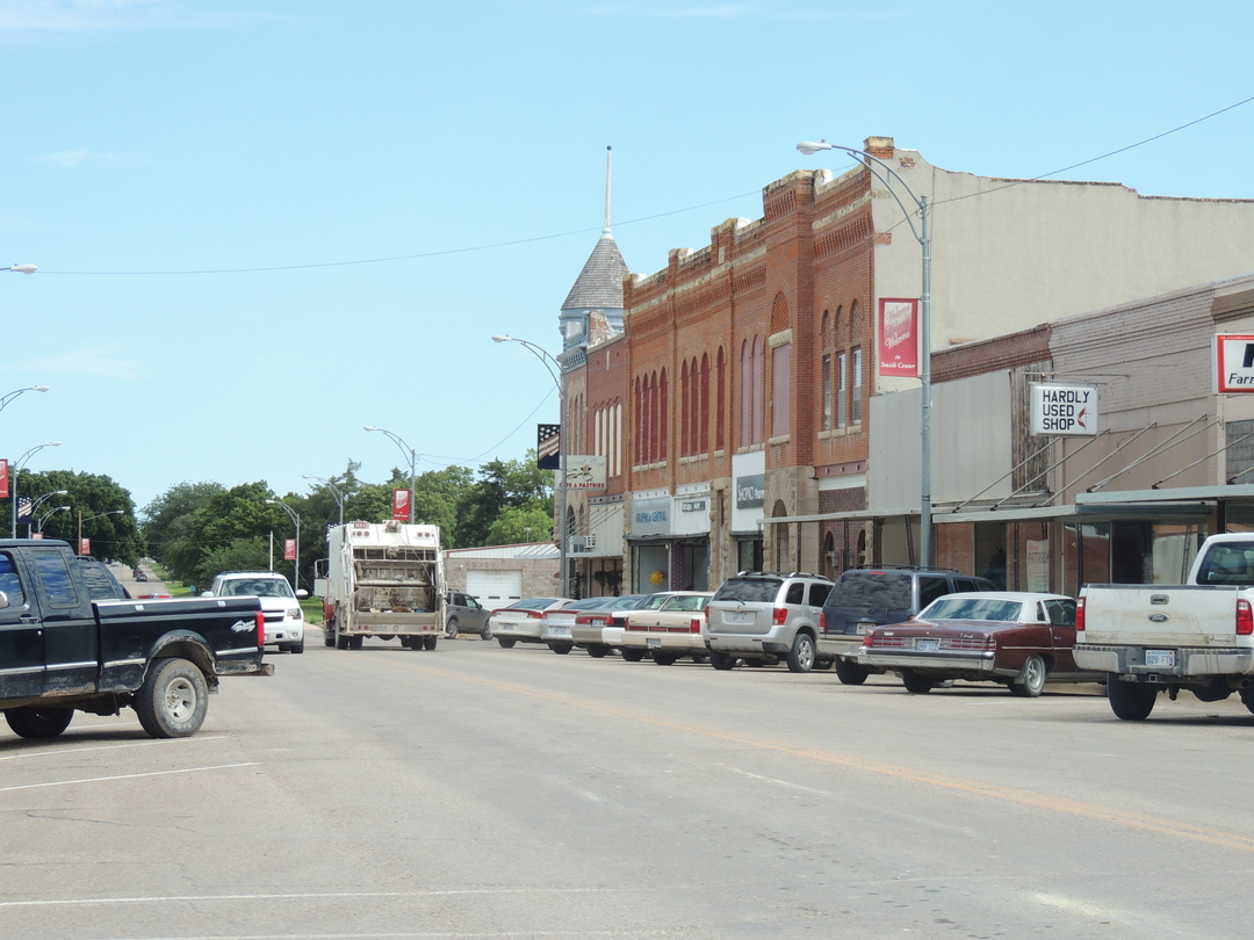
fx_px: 3079
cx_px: 627
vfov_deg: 17.4
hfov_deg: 23.0
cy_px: 470
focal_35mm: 85
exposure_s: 1/400
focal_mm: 15.1
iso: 100
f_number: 4
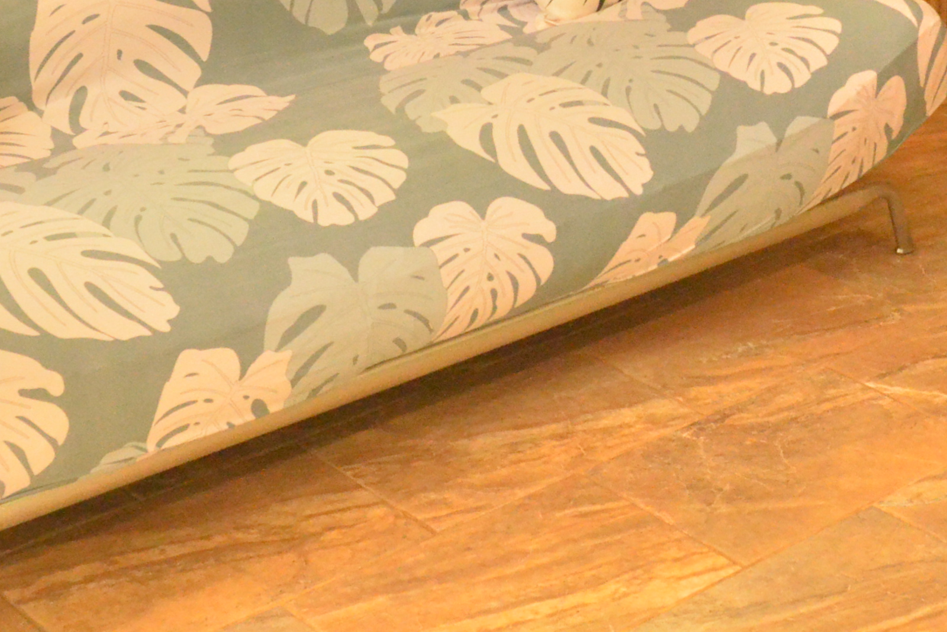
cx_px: 791
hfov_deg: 24.0
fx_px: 2183
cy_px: 41
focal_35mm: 83
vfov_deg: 16.2
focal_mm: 18
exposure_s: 1/125
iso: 6400
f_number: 5
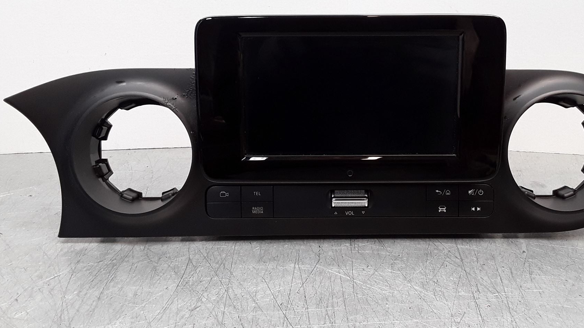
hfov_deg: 53.9
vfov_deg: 31.8
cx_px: 324
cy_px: 118
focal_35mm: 37
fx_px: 573
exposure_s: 1/50
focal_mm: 2.91
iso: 50
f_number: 1.9
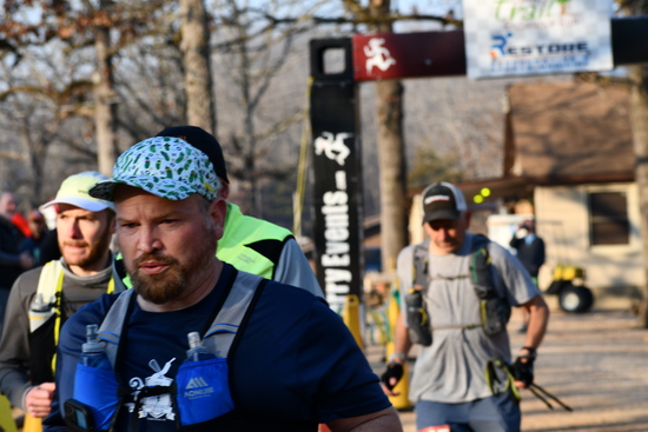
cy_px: 216
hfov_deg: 14.0
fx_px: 2647
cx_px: 324
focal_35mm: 147
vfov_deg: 9.3
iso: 160
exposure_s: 1/250
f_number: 8
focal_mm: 98
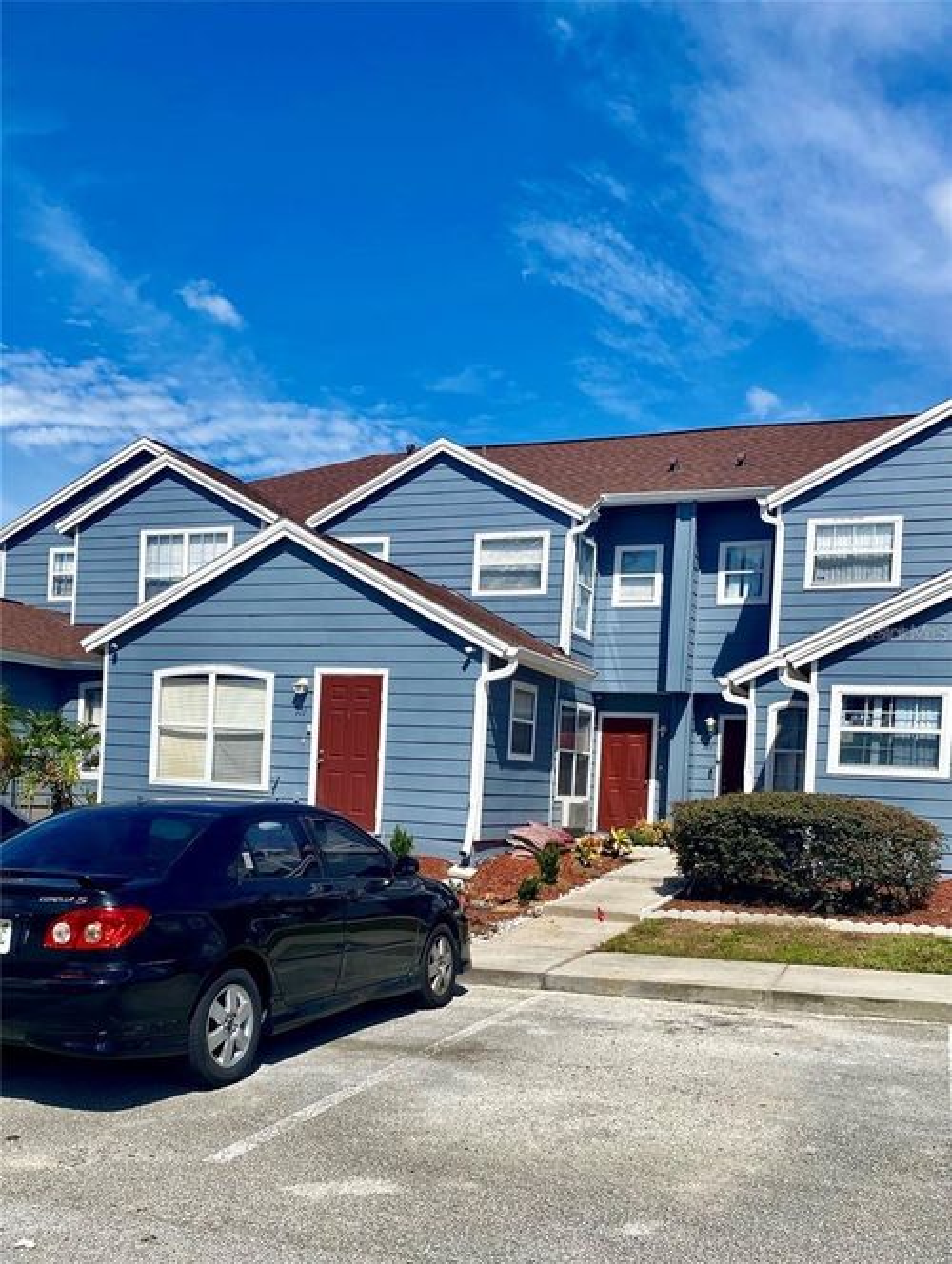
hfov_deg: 53.2
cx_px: 476
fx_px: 951
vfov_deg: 67.2
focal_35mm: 26
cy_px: 632
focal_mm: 4.25
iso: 32
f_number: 1.8
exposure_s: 1/5025
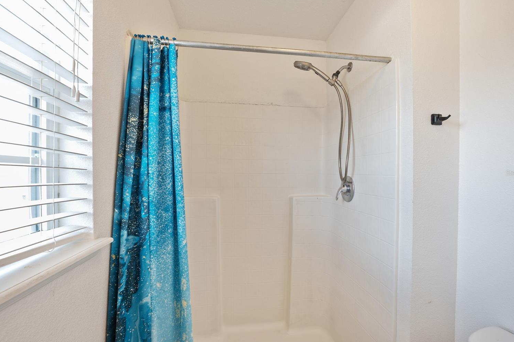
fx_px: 214
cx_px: 261
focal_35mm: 15
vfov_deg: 77.3
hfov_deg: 100.4
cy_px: 173
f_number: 7.1
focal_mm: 14
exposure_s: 1/13
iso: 400
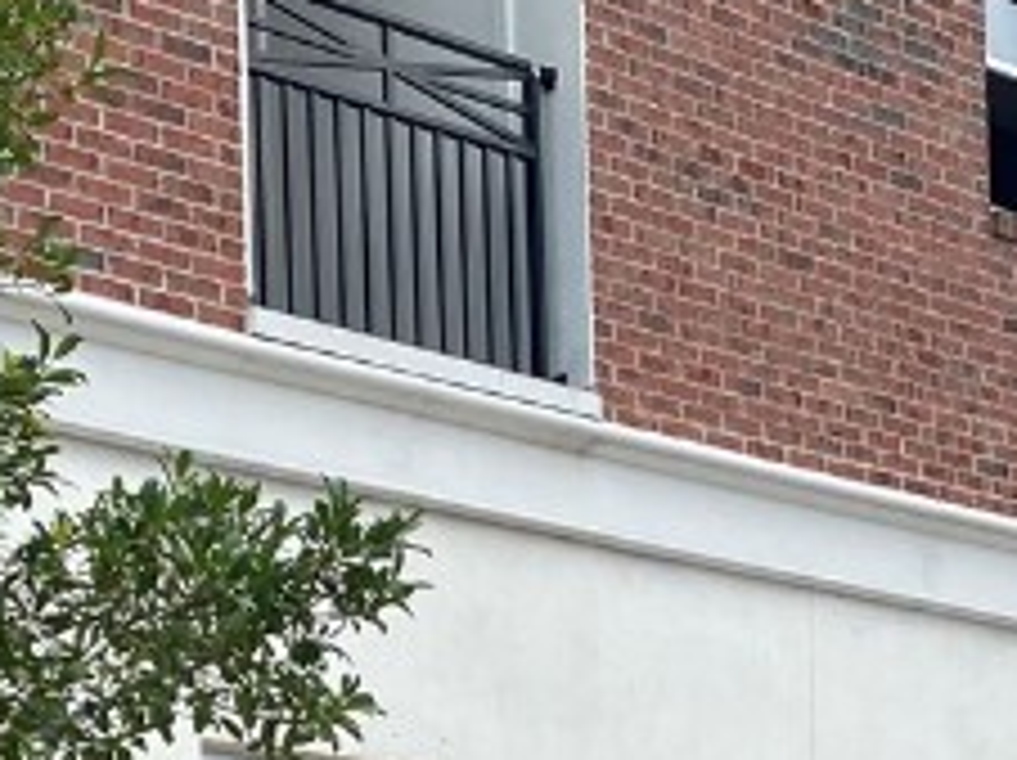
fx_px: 3463
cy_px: 1169
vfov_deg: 11.9
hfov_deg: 16.7
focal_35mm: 118
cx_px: 598
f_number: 1.8
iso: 32
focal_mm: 4.25
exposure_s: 1/2066
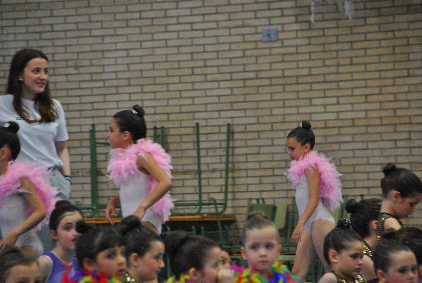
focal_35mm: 300
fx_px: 3521
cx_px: 211
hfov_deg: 6.9
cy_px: 142
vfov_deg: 4.6
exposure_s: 1/60
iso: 800
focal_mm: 200
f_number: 6.3
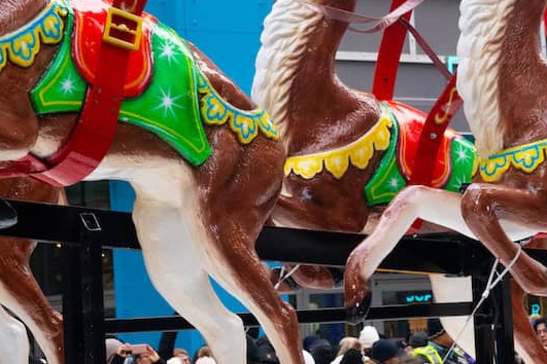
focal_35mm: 178
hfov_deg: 11.4
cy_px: 80
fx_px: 2704
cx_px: 560
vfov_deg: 7.7
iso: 1250
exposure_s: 1/400
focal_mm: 63
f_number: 13
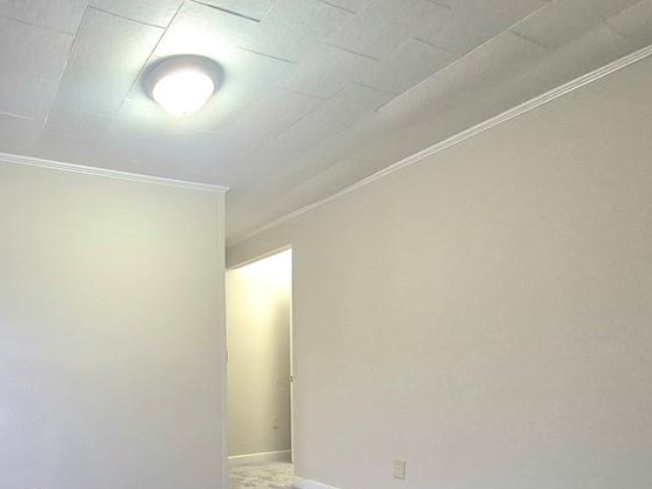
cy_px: 393
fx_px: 452
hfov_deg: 66.7
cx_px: 156
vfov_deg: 53.0
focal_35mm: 24
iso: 400
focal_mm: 1.74
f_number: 2.2
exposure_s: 1/60.2
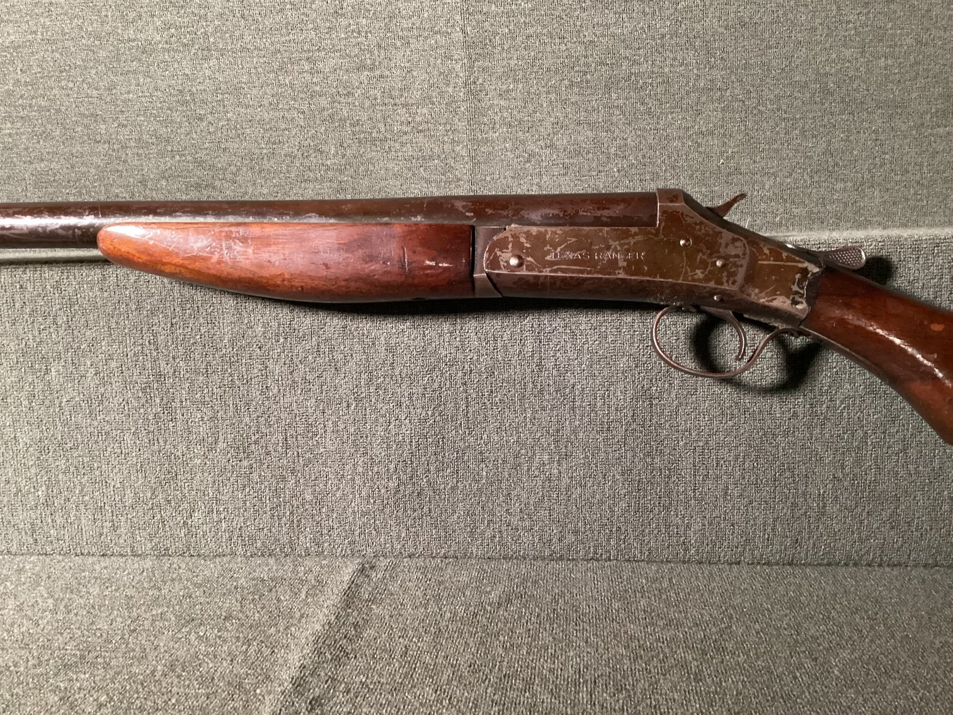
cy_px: 358
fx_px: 854
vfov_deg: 45.4
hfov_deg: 58.3
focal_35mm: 31
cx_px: 476
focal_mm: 3.3
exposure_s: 1/30
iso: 500
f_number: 2.4
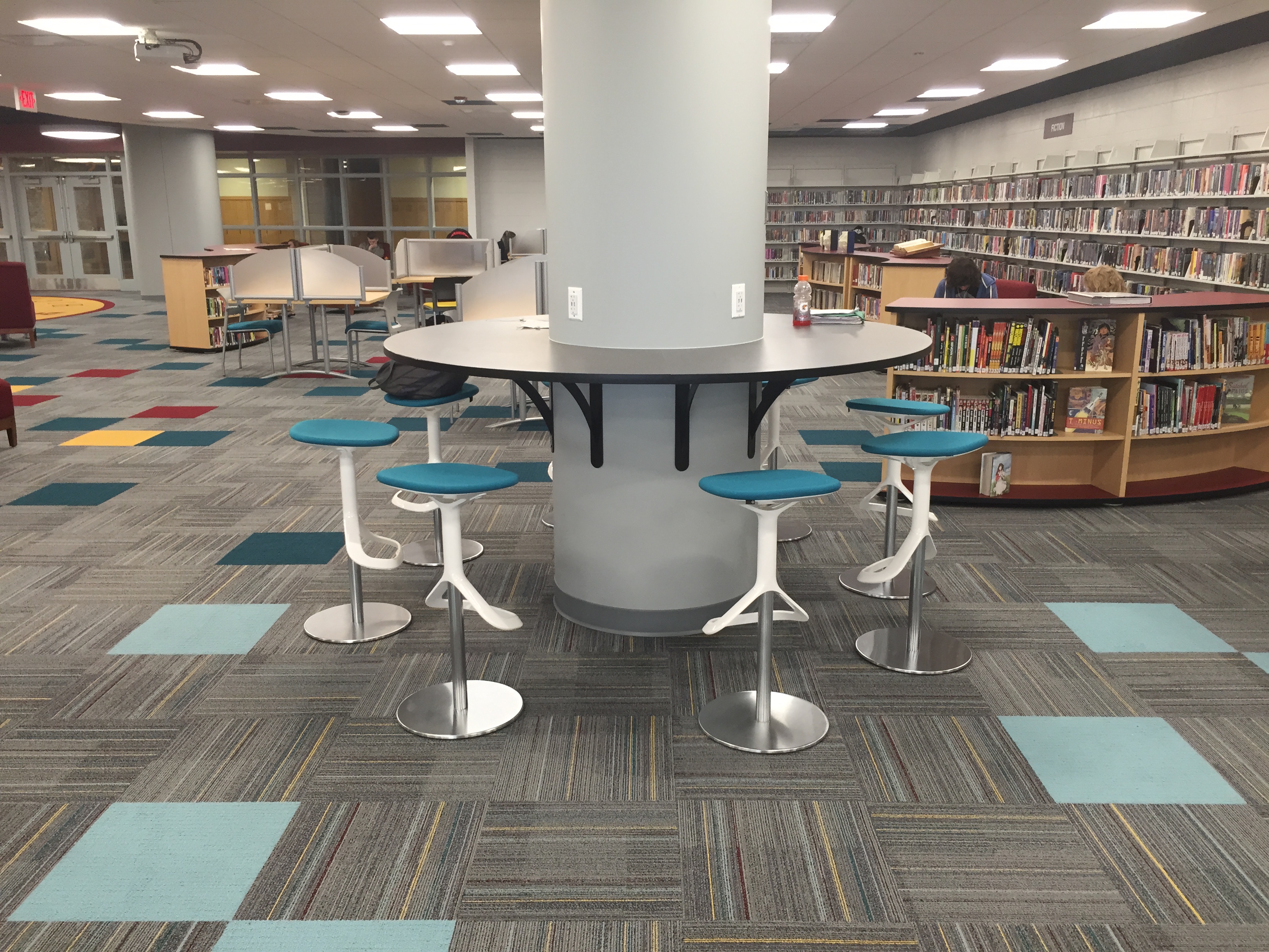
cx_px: 634
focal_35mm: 29
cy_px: 476
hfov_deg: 61.7
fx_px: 1063
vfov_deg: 48.2
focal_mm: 4.15
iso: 80
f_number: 2.2
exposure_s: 1/30
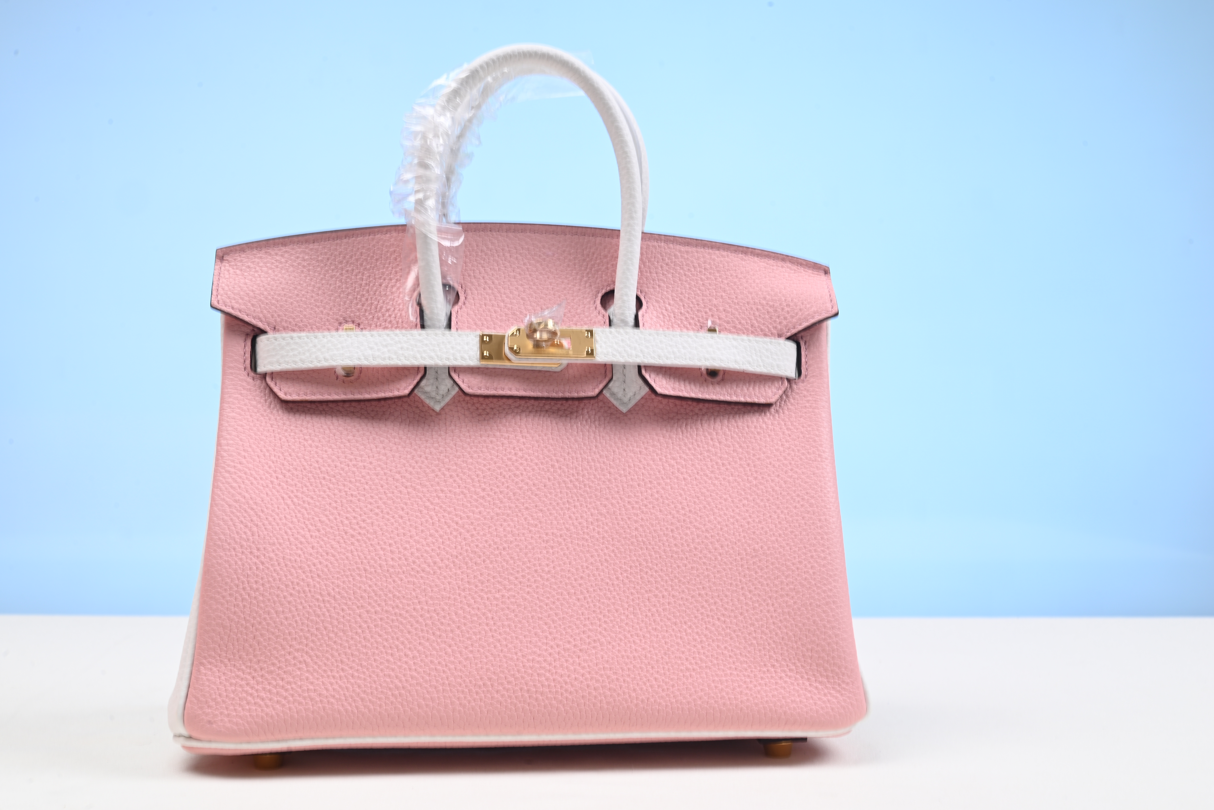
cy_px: 405
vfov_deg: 33.4
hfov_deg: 48.4
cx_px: 607
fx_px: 1349
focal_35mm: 40
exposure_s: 1/2
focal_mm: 40
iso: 100
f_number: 16
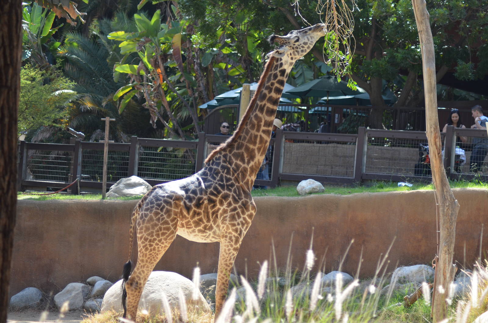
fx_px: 1664
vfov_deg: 11.1
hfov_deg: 16.7
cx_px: 244
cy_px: 162
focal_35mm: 123
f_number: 4
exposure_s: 1/1000
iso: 560
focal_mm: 82
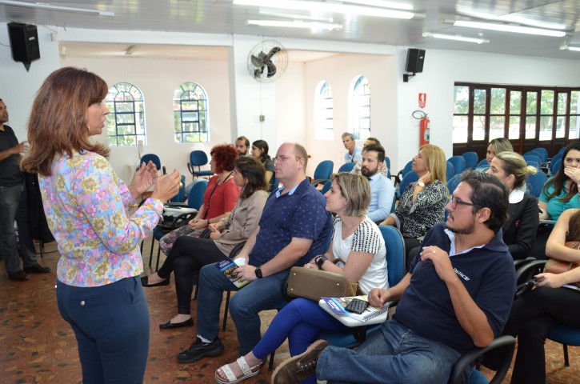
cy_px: 192
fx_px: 506
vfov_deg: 41.5
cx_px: 290
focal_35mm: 32
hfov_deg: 59.6
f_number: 4
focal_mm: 21
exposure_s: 1/60
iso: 800
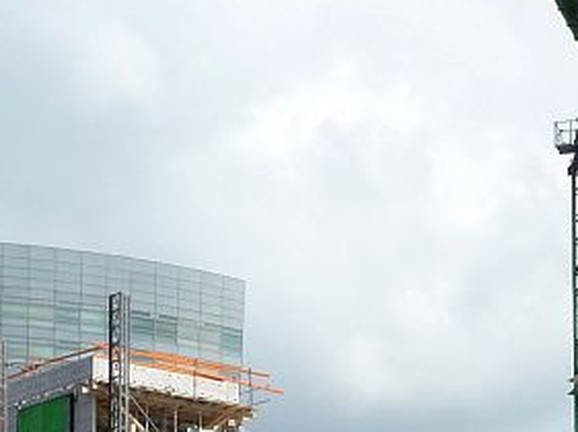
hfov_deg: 14.5
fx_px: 2251
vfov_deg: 10.4
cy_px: 766
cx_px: 514
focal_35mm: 135
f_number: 4
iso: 80
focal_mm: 6.1
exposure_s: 1/500
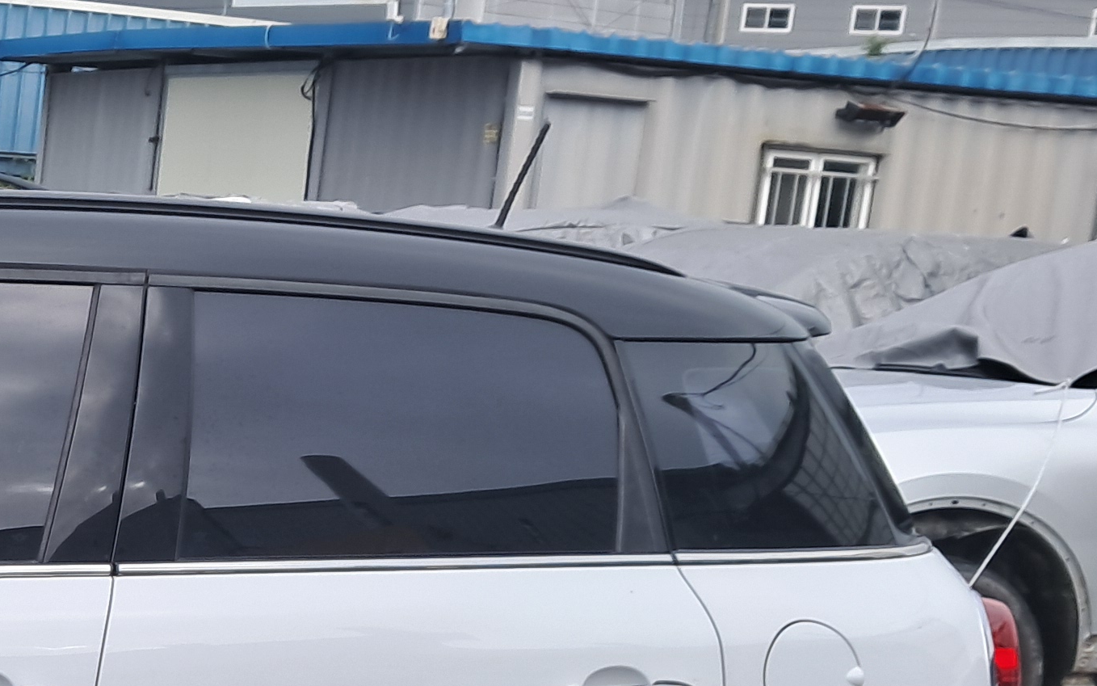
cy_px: 821
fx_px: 2571
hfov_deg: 22.0
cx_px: -267
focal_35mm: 86
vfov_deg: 14.7
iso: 50
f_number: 1.8
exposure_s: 1/231
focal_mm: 4
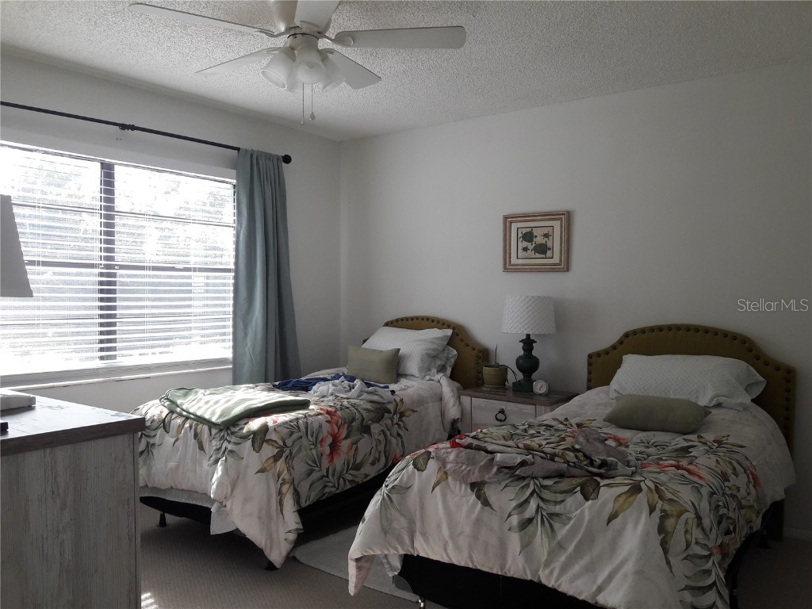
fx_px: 657
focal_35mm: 28
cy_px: 304
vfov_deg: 49.7
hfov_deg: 63.4
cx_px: 406
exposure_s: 1/120
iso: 64
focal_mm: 3.7
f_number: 1.9
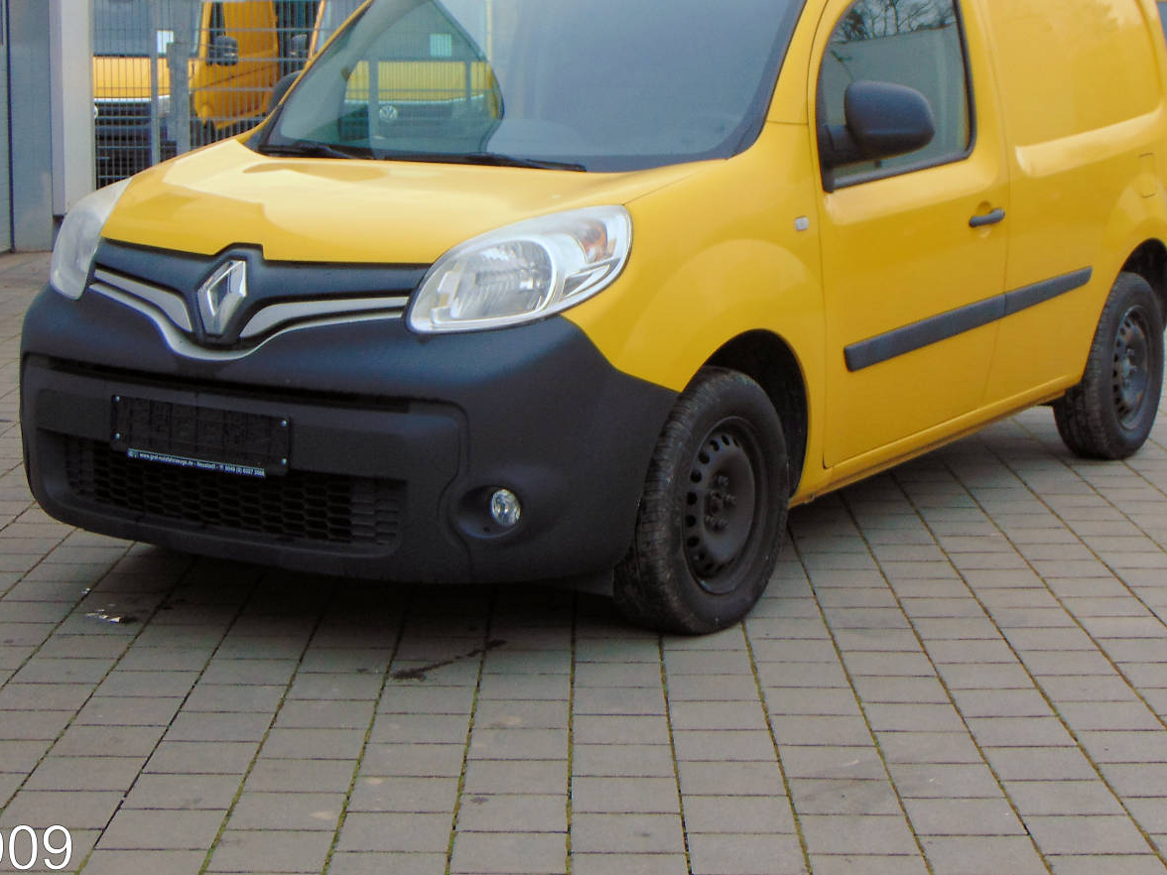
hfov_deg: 28.6
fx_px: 2292
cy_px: 302
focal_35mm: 68
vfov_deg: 21.5
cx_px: 626
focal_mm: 9
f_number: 3.5
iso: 80
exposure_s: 1/80
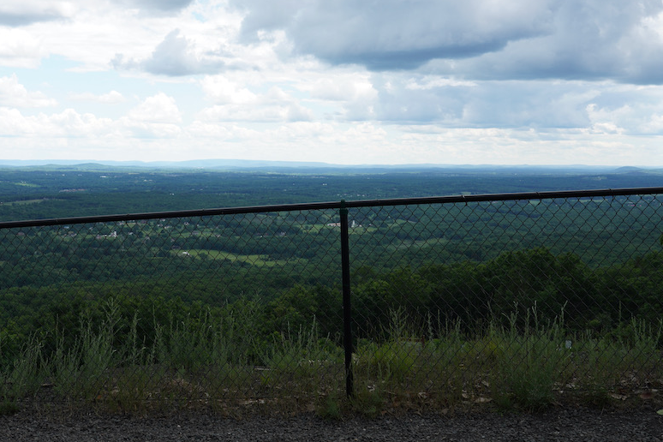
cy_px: 171
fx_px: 829
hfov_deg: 43.1
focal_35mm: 45
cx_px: 231
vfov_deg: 29.8
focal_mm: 34
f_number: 10
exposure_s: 1/250
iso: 320
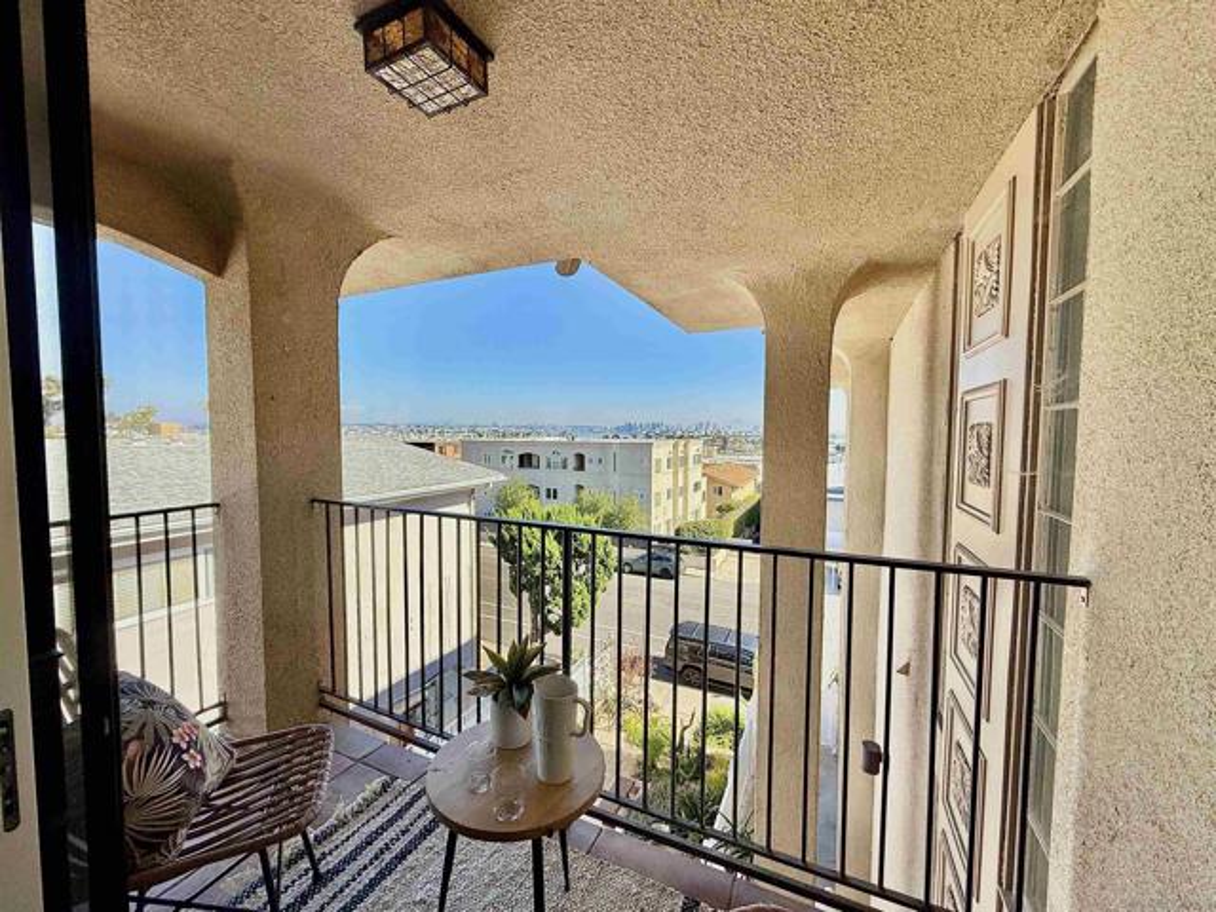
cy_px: 456
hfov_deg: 102.1
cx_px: 608
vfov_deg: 85.7
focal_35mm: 14
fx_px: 492
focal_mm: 2.22
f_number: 2.2
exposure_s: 1/1368
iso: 50
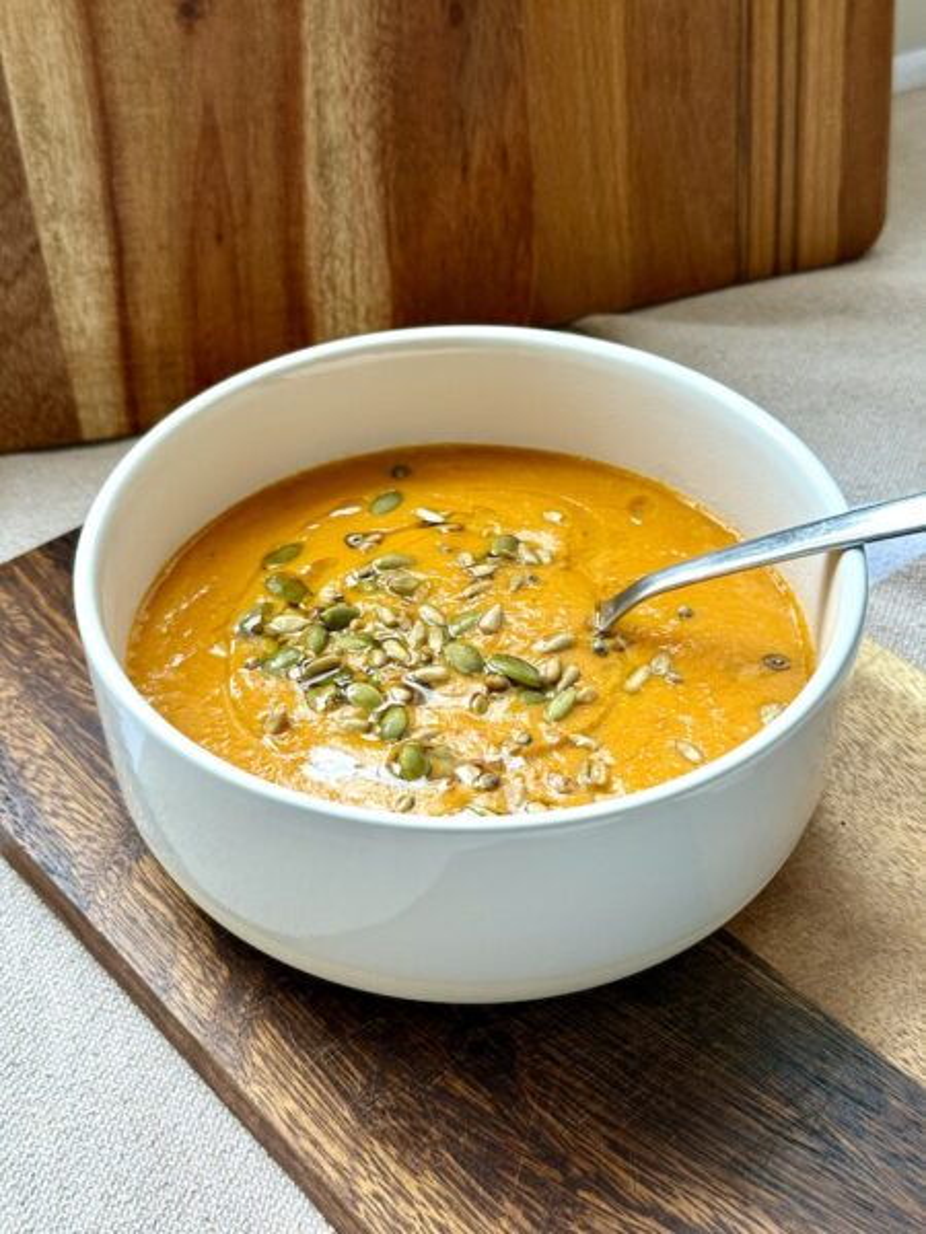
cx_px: 463
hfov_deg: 30.3
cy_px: 617
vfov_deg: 39.7
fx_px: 1712
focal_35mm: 48
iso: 100
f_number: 1.78
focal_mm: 6.76
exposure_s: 1/60
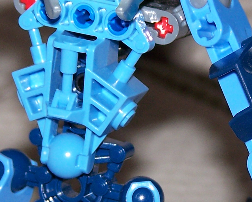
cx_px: 86
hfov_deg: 5.6
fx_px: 2595
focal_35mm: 348
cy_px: 130
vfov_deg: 4.4
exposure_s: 1/100
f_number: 3.2
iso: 80
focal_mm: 19.4
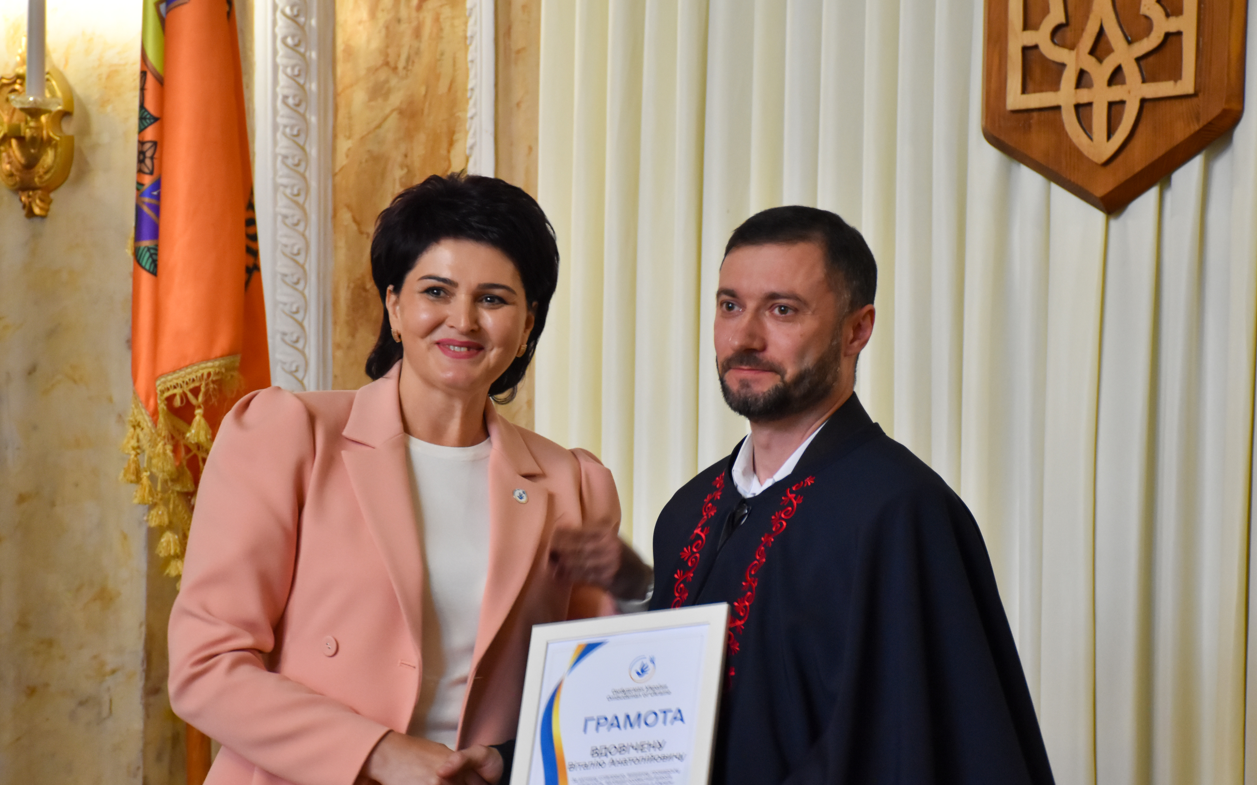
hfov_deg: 17.4
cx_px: 594
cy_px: 458
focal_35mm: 120
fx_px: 4111
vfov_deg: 10.9
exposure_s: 1/60
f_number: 5
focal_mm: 70
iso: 1600
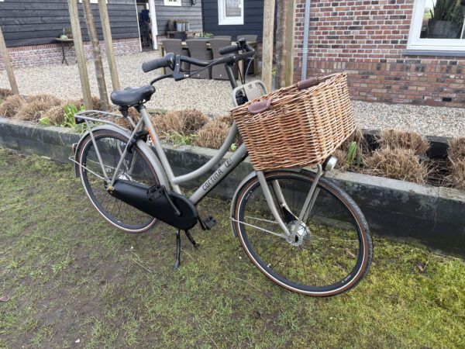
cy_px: 174
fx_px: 349
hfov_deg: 67.3
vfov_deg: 53.1
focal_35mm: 26
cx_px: 232
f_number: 1.6
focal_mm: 5.96
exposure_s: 1/136
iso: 32
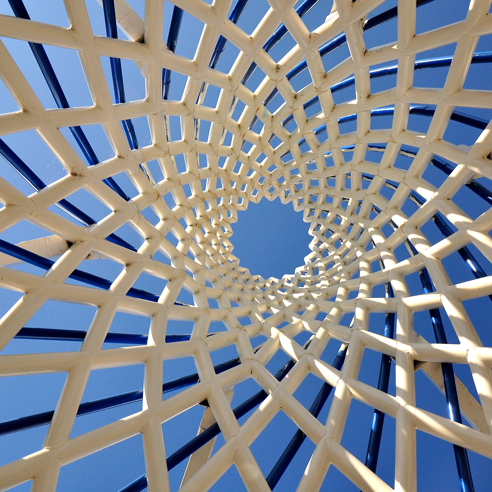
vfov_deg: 34.0
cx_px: 278
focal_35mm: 50
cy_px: 246
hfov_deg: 34.0
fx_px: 804
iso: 400
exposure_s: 1/500
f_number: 8
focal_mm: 26
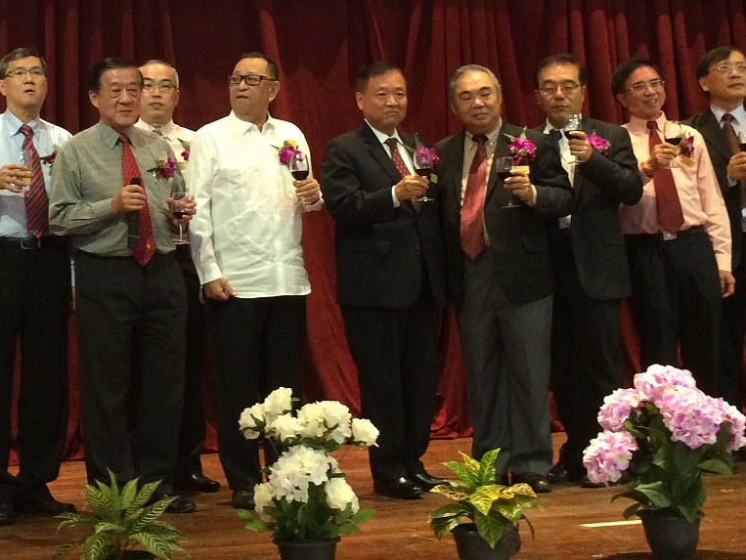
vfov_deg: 23.4
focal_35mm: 62
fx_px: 1337
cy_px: 133
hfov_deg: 30.5
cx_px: 166
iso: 250
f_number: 2.2
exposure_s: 1/30
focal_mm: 4.15
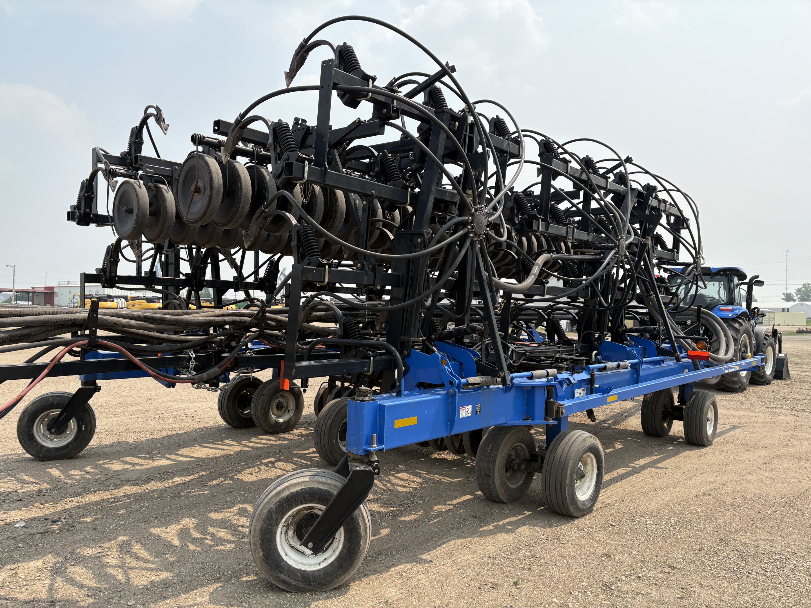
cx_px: 406
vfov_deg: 53.1
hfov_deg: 67.3
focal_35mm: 26
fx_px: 609
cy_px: 304
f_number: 1.6
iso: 50
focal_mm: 5.96
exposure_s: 1/2865
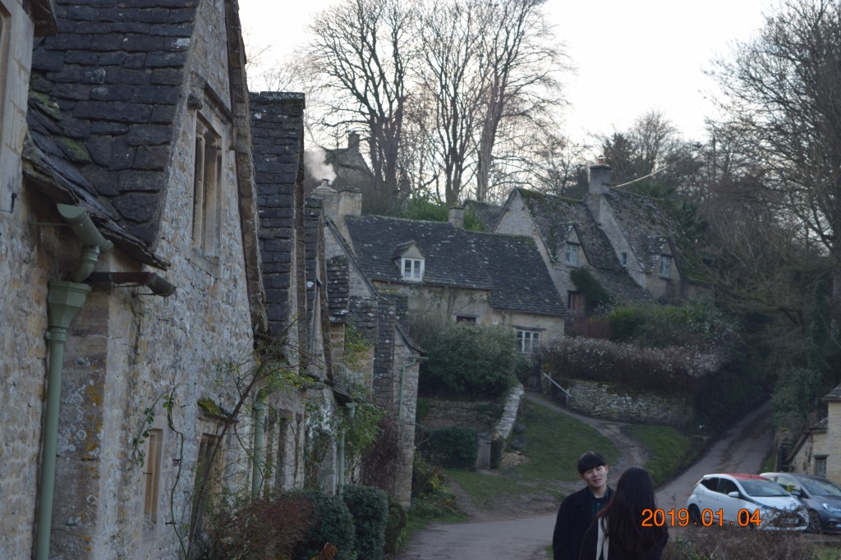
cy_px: 280
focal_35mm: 82
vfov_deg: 16.5
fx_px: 1927
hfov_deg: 24.6
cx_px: 420
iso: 200
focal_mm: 55
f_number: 5.6
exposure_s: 1/60
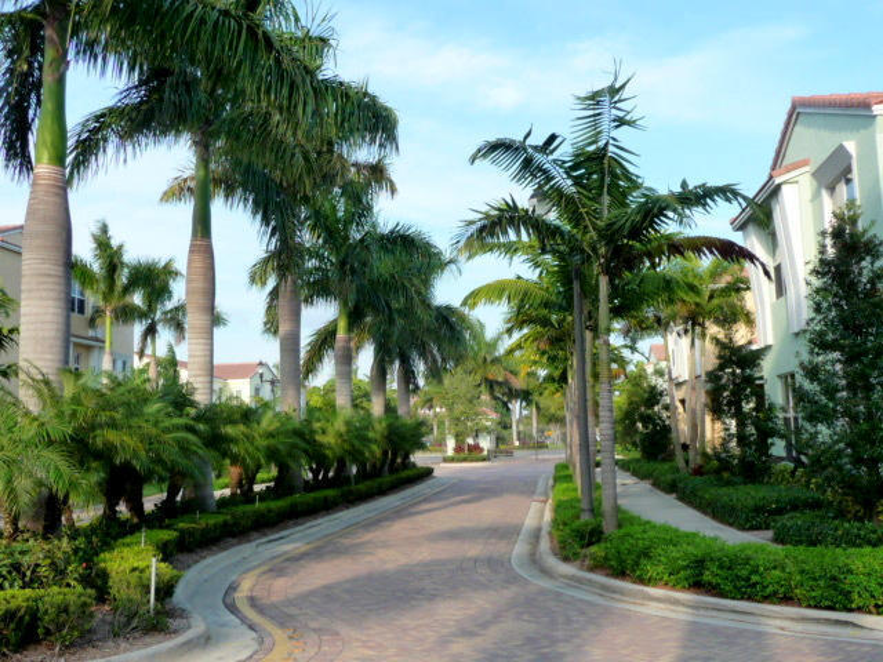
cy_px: 331
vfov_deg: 36.8
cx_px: 442
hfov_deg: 47.9
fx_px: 995
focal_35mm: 39
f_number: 3.3
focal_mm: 4.7
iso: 160
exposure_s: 1/320
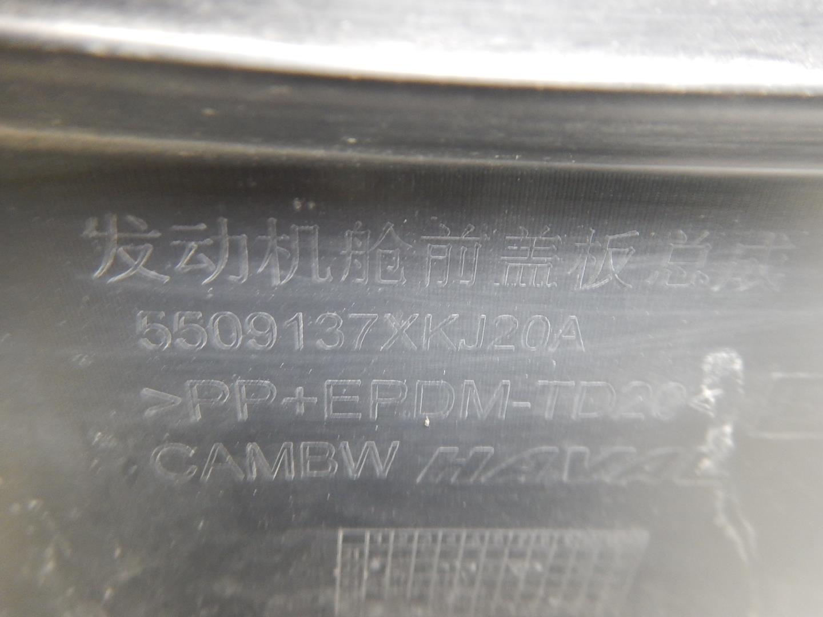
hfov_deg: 71.6
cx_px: 412
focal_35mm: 24
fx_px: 571
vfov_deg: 56.8
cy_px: 308
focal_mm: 4.3
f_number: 2.8
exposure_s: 1/8
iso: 450
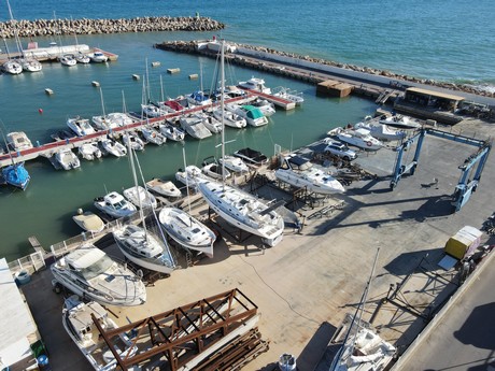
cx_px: 248
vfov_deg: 56.8
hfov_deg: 71.6
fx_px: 343
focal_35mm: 24
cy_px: 186
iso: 100
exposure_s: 1/500
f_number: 2.8
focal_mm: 4.5
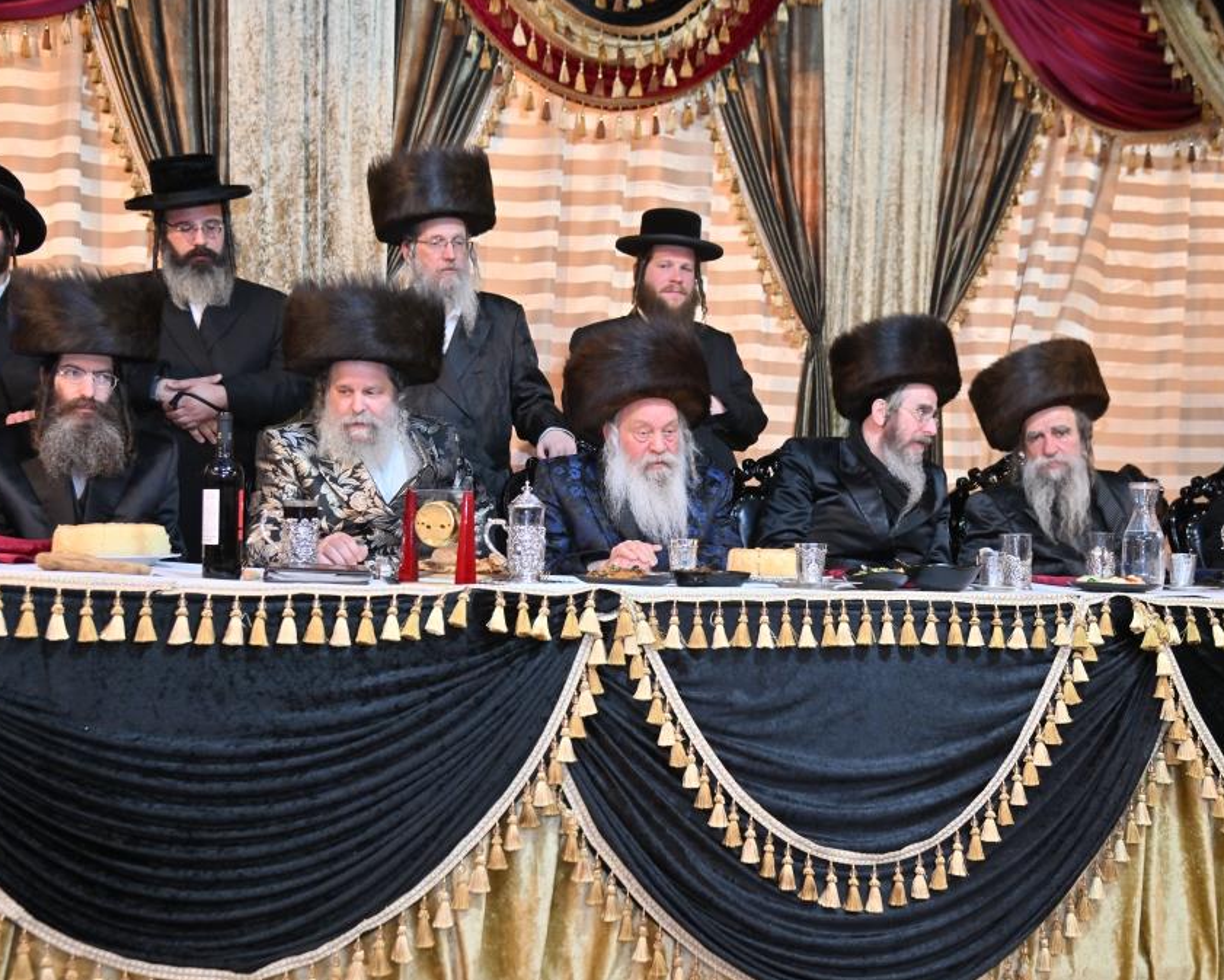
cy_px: 486
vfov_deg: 37.3
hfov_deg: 45.8
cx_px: 632
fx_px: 1449
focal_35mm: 40
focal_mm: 35
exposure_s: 1/200
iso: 640
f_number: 4
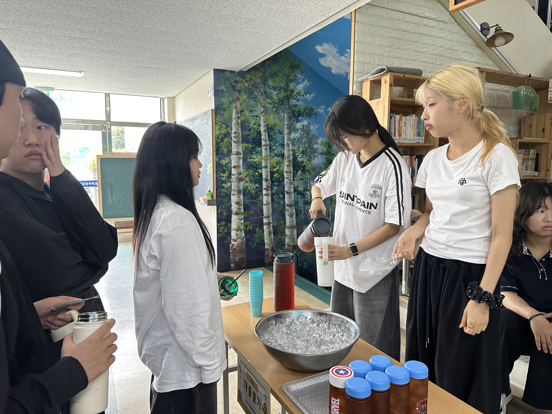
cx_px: 276
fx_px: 383
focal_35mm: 24
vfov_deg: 56.8
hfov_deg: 71.6
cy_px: 207
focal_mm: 6.86
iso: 200
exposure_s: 1/120
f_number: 1.78
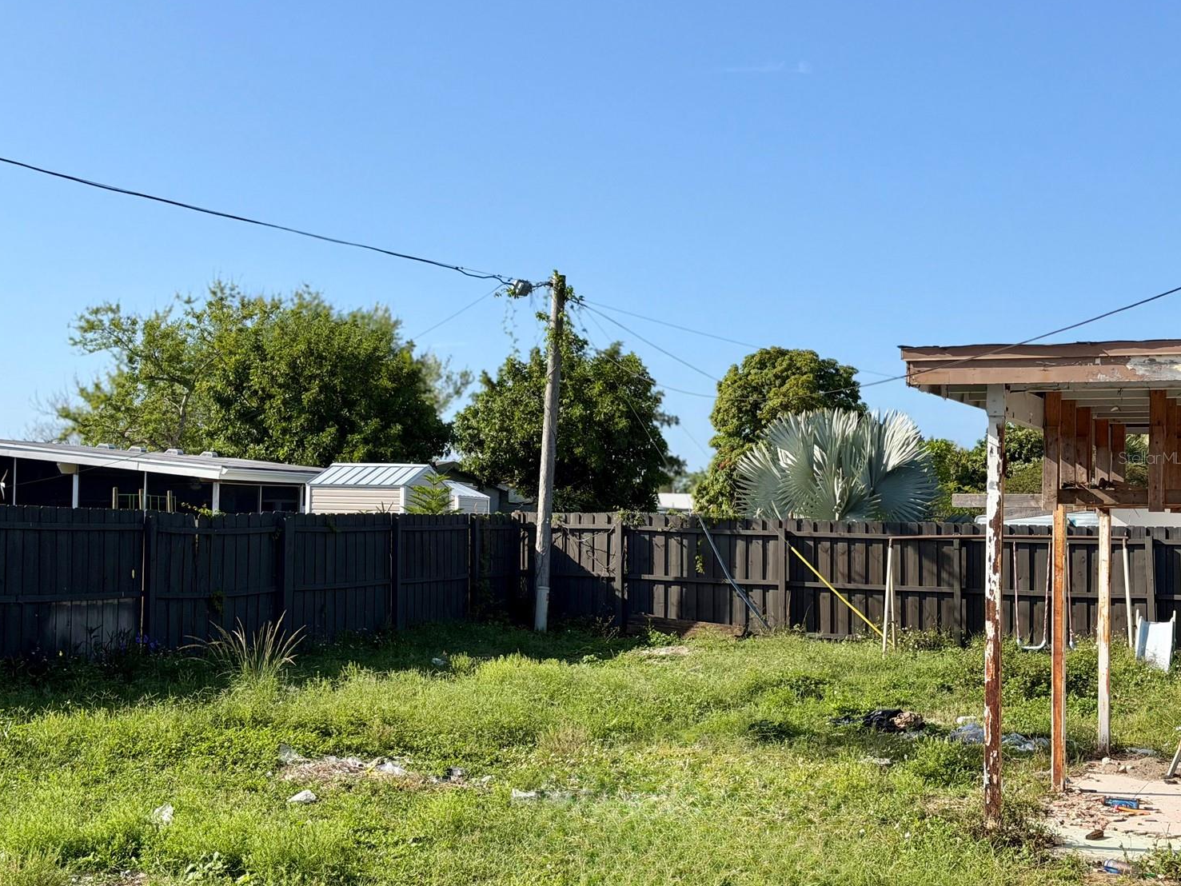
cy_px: 457
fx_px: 1774
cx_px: 554
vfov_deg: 28.0
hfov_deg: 36.8
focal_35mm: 52
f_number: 1.78
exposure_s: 1/4098
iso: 64
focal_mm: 6.76
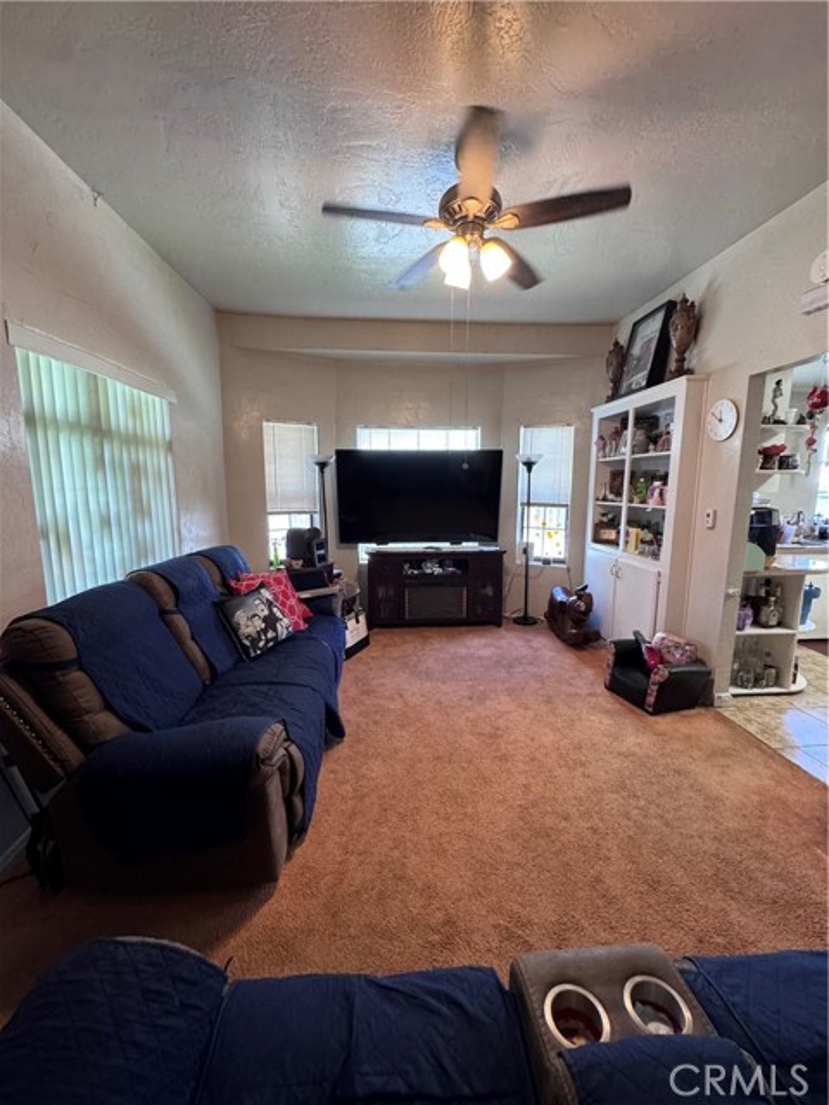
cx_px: 414
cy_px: 552
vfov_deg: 102.1
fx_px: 447
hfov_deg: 85.7
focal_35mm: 14
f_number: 2.2
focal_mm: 2.22
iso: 400
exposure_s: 1/60
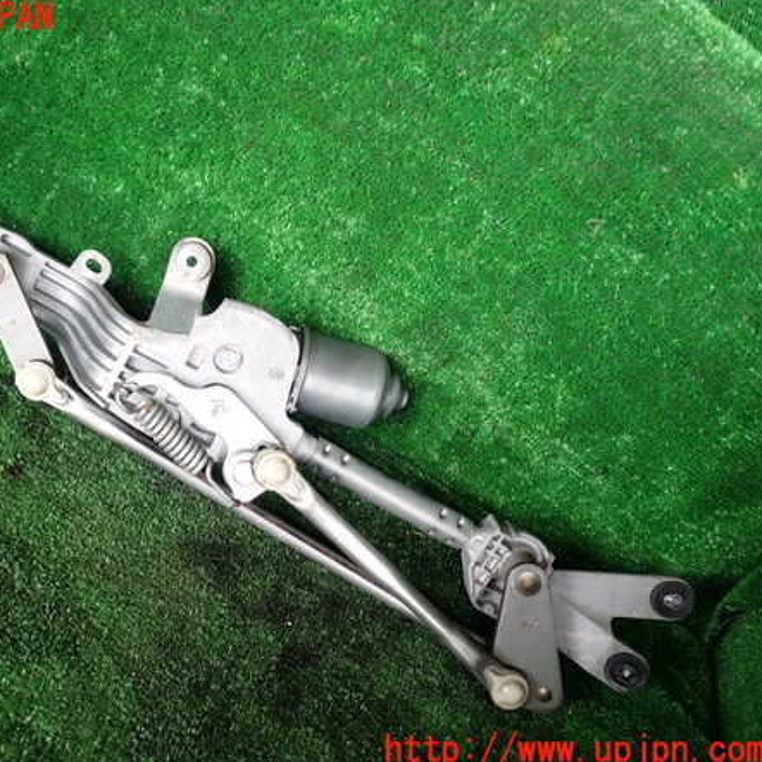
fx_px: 897
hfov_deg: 45.4
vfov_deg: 46.0
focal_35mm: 36
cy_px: 384
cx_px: 257
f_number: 2.3
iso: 200
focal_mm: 5.4
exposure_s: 1/50
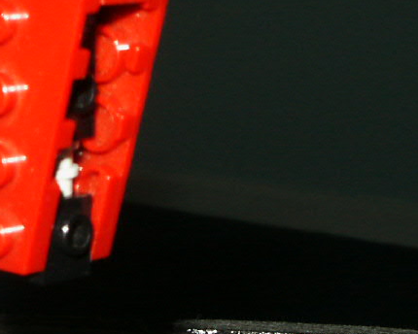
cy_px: 99
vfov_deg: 10.2
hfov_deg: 12.5
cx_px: -86
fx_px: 1868
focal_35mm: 151
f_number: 8
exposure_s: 1/45
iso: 200
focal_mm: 10.91
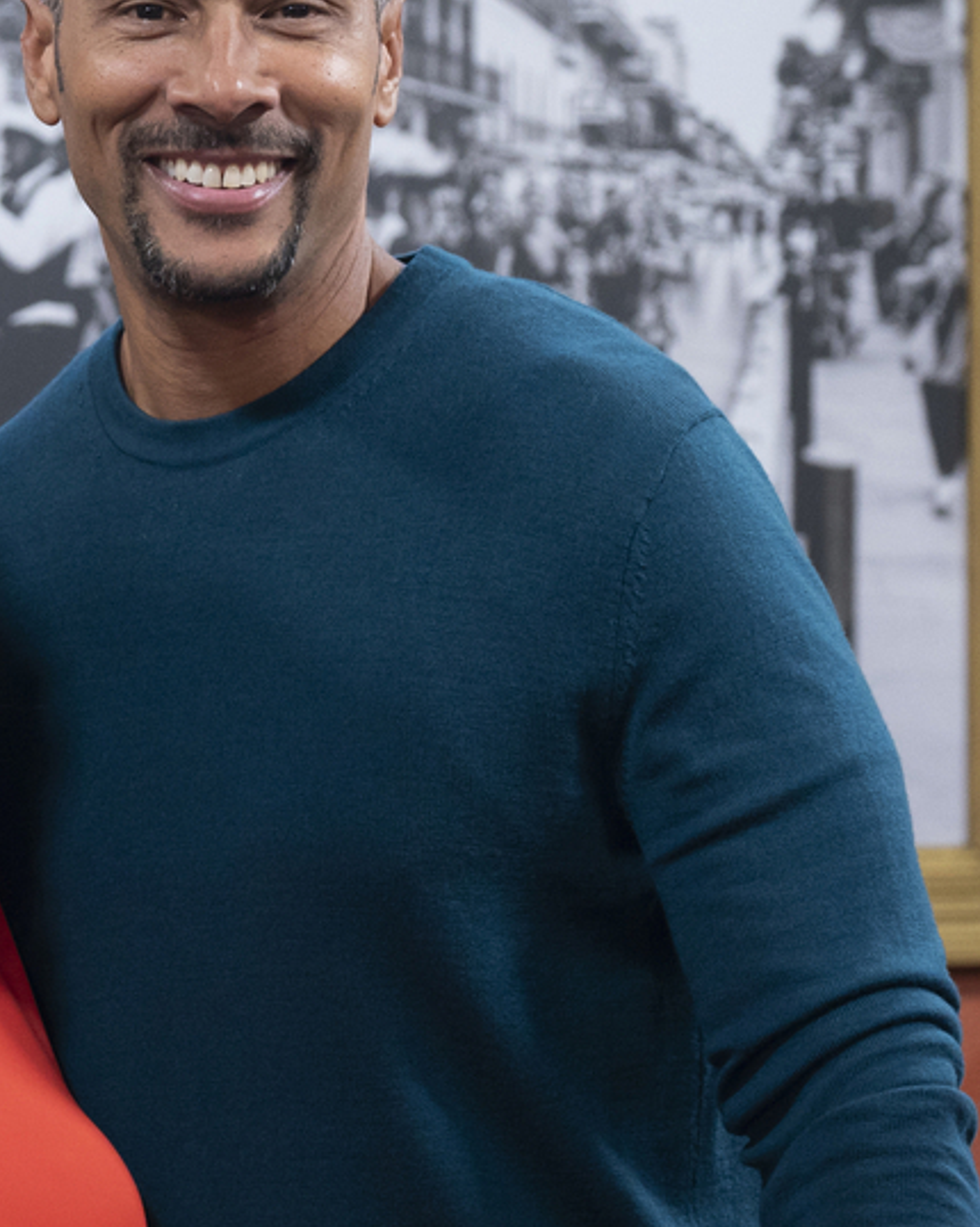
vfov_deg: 8.6
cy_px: 856
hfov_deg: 6.9
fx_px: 8126
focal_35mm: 224
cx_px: 164
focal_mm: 81
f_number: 4.5
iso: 2000
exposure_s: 1/250
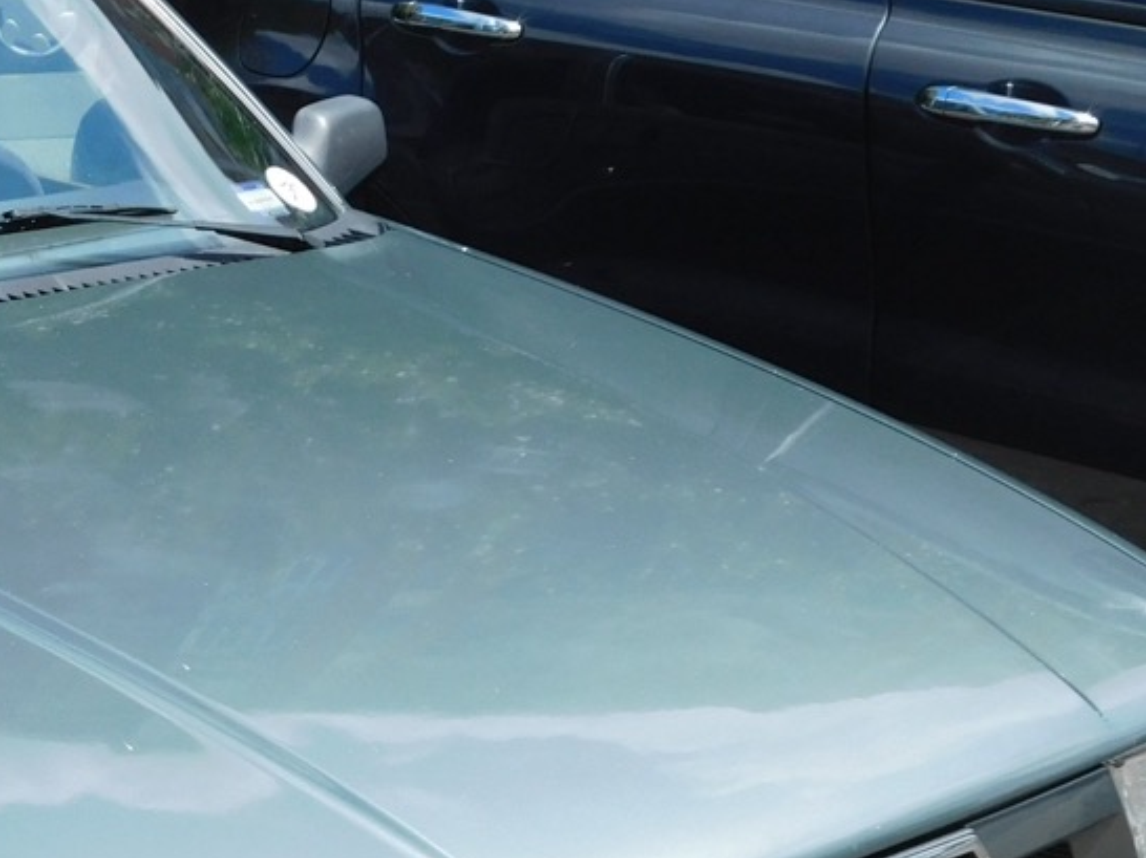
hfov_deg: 19.9
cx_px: -61
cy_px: 627
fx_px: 3144
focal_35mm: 95
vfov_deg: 15.5
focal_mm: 6.3
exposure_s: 1/1000
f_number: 3.5
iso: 125
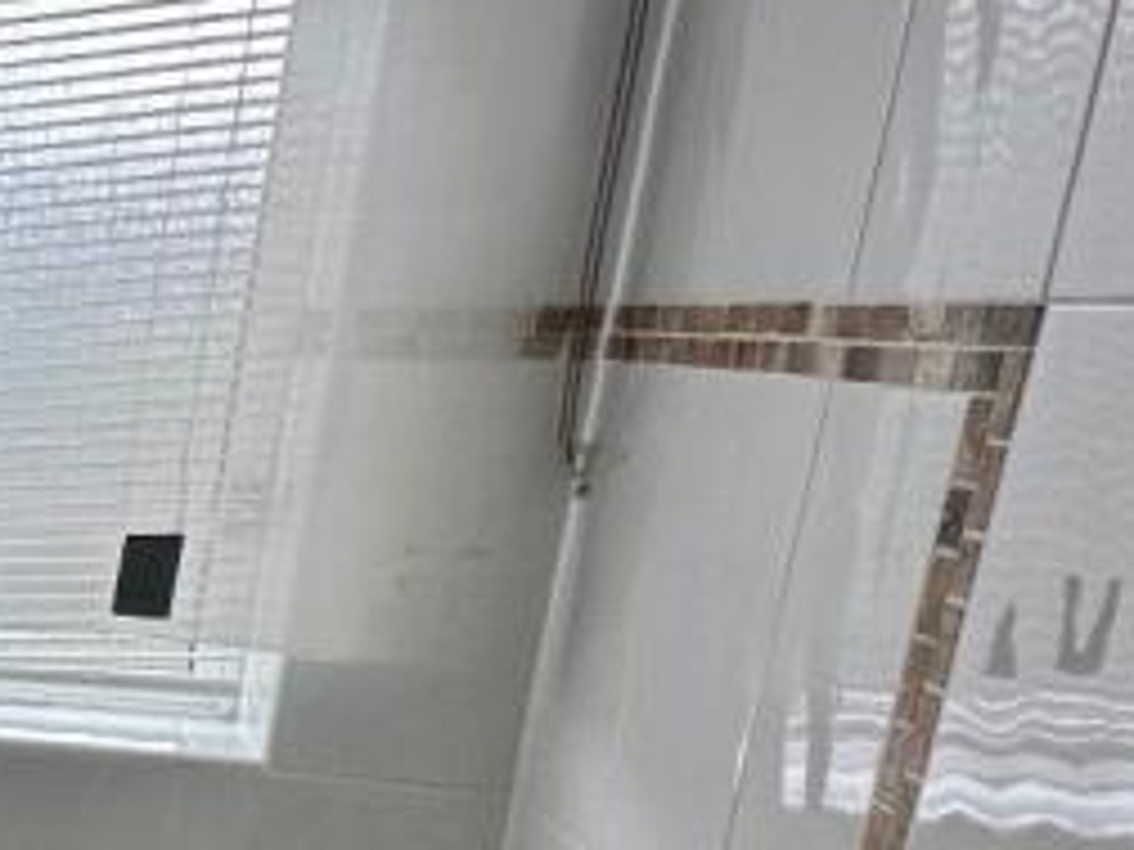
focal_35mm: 57
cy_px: 742
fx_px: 1867
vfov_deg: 25.0
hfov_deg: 19.5
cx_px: -1107
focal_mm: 2.22
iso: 64
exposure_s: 1/100
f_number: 2.2
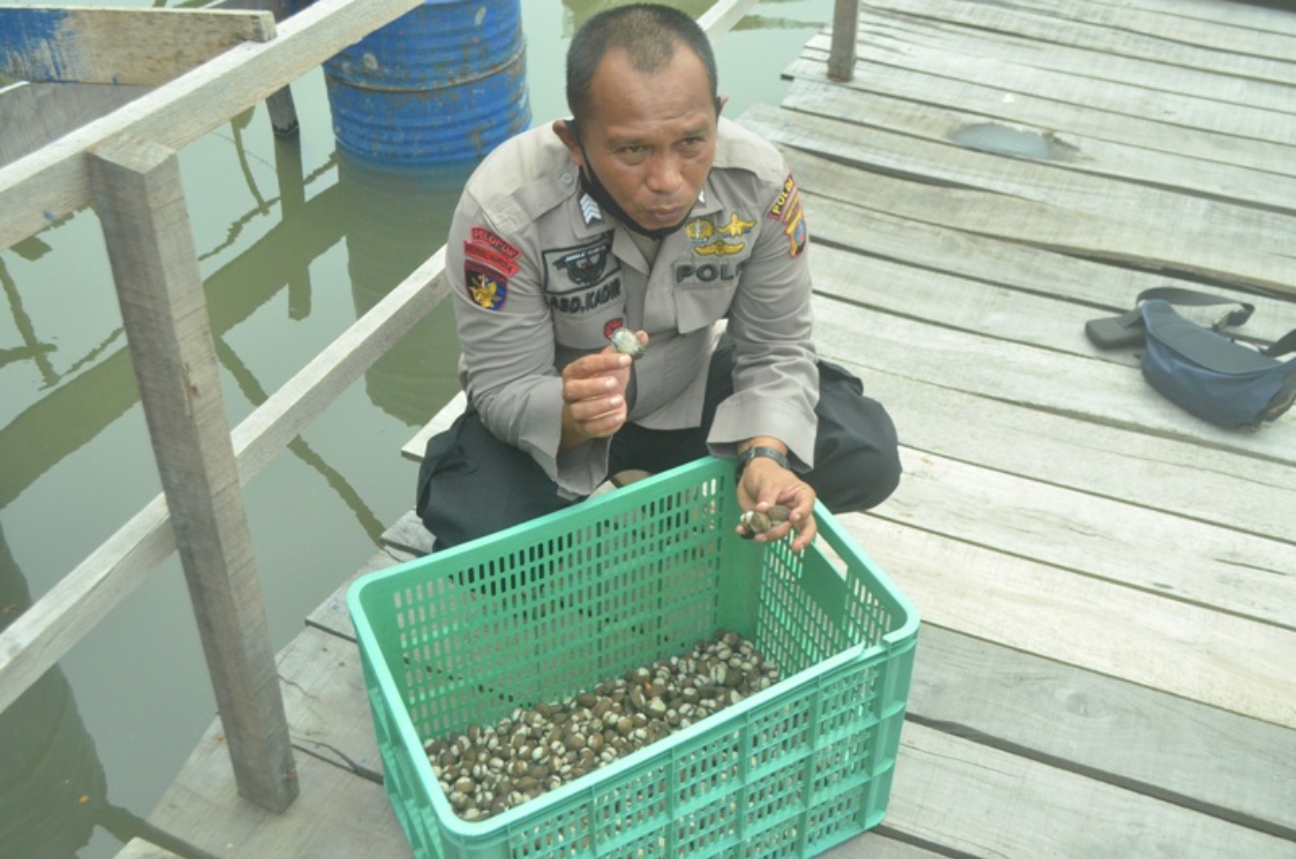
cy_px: 430
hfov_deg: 53.2
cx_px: 648
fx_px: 1293
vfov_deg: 36.7
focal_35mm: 36
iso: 2500
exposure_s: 1/4000
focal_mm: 24
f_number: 5
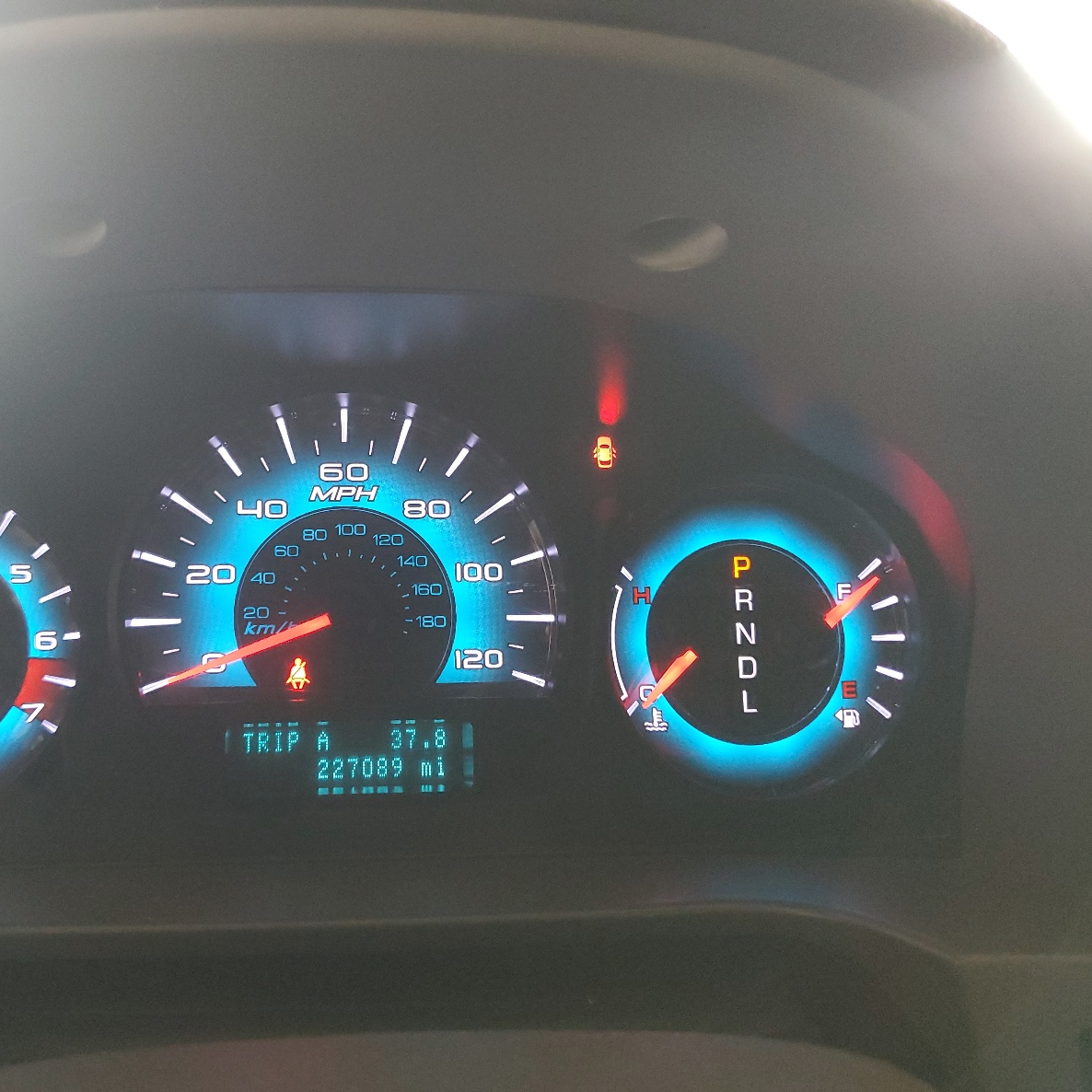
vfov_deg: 52.5
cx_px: 374
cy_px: 549
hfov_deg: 51.7
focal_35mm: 31
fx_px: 1106
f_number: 1.5
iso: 298
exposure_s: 1/25
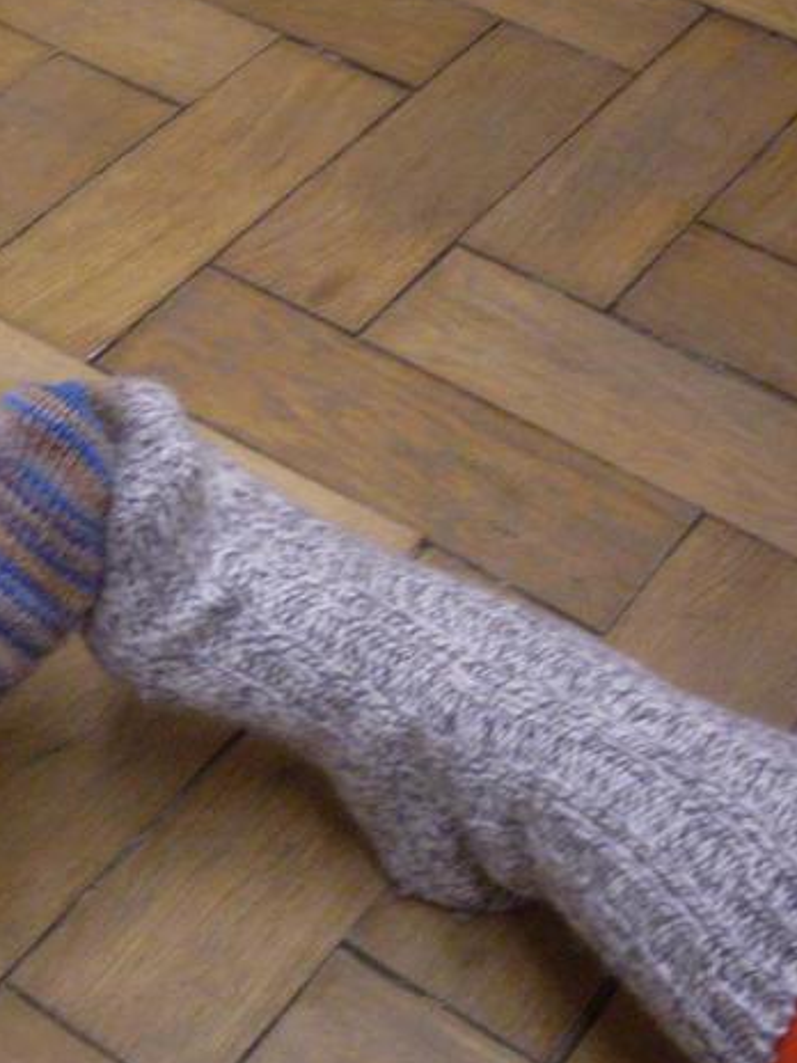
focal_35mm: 68
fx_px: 2088
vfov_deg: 28.5
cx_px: 284
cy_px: 427
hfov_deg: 21.6
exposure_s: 1/15
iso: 200
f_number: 2.8
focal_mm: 6.3
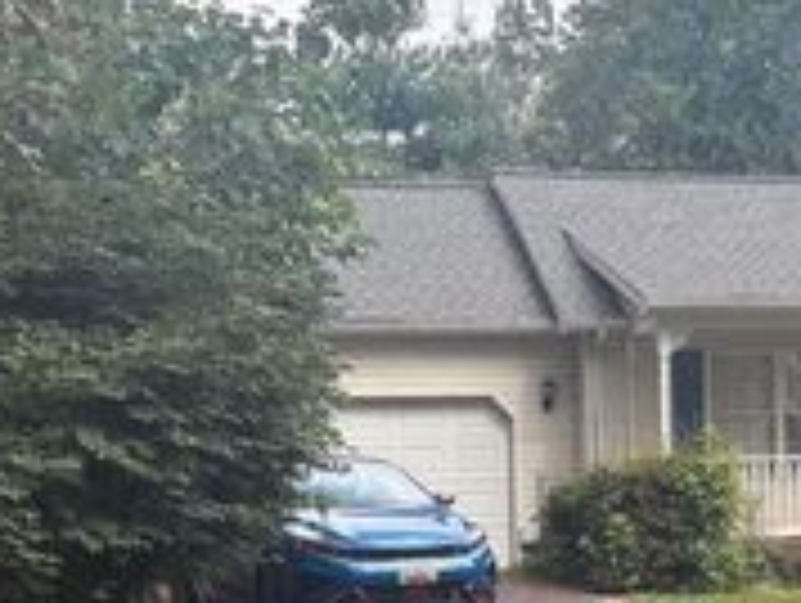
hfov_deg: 26.2
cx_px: 630
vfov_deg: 20.0
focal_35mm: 73
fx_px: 1691
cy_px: 475
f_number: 1.6
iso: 64
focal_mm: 5.96
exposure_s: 1/945
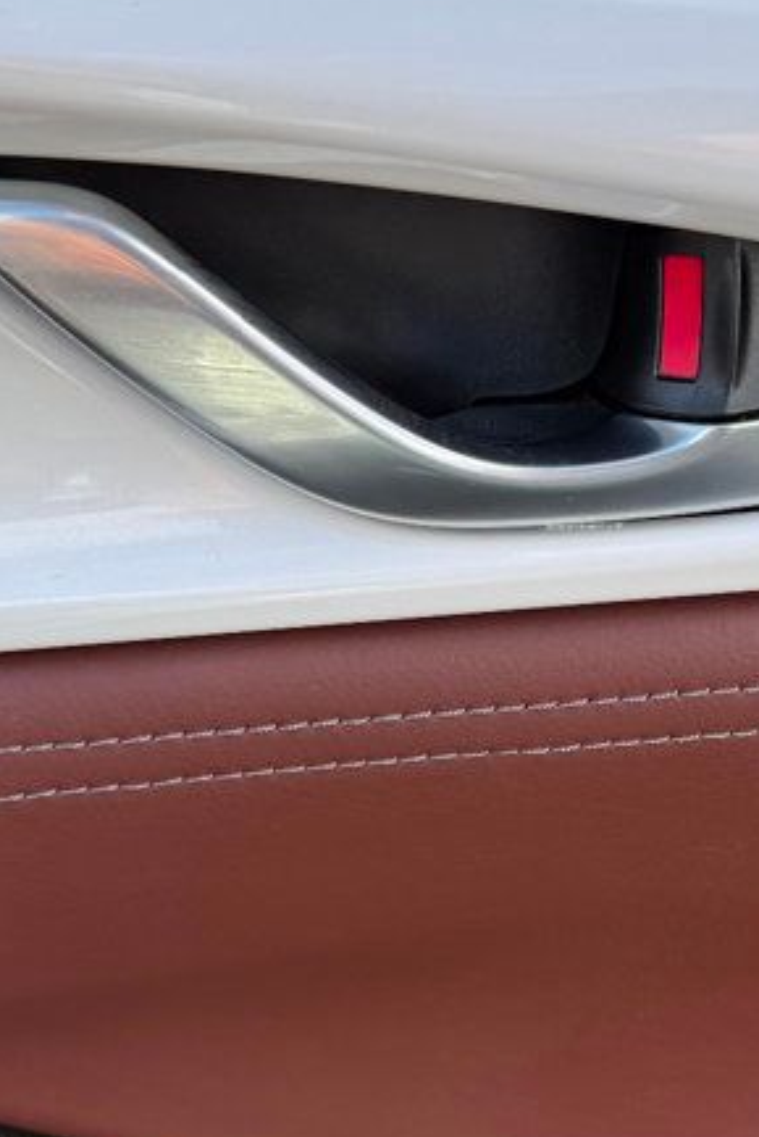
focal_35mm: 59
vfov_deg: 33.5
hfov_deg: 22.7
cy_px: 798
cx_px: 622
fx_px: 1864
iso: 80
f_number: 1.78
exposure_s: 1/772
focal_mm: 6.76
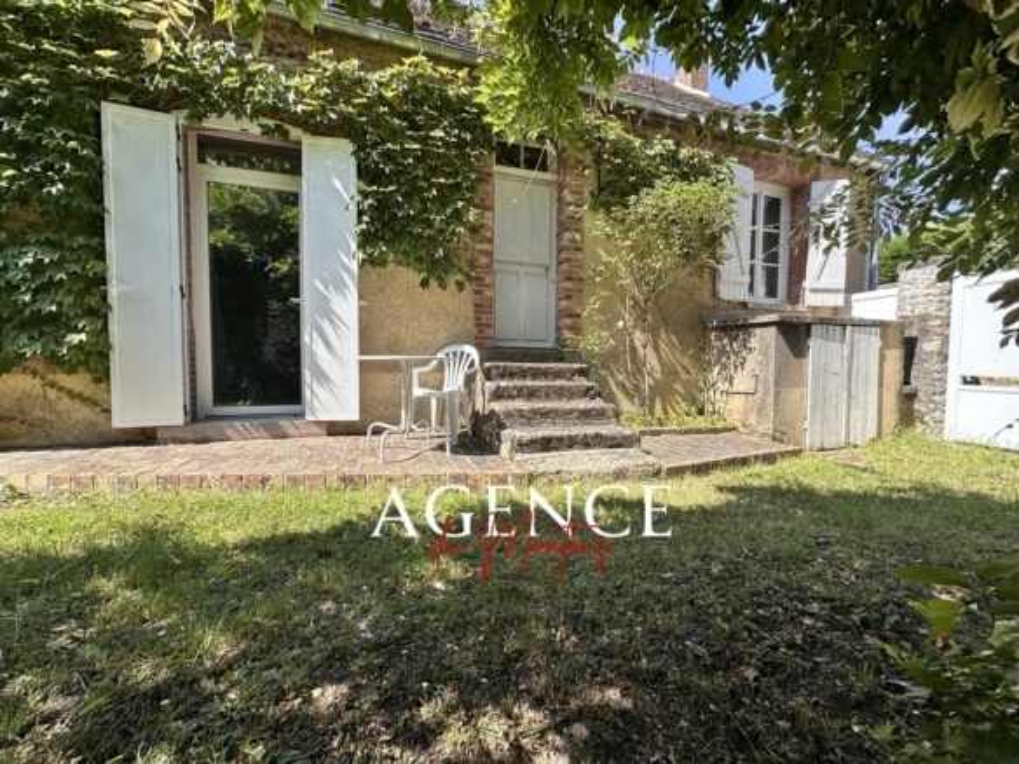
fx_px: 412
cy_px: 382
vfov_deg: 85.7
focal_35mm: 14
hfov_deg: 102.1
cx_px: 510
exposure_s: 1/764
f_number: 2.2
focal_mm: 2.22
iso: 40
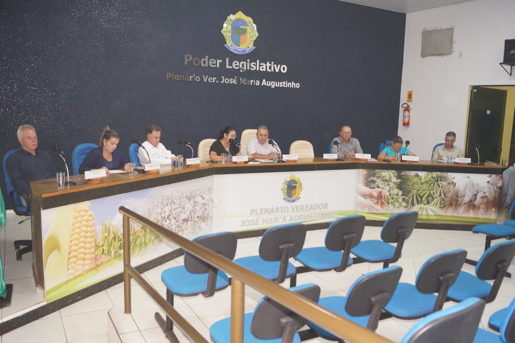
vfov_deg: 43.6
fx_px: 429
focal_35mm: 30
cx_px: 258
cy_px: 172
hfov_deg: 61.9
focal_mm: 20
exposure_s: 1/60
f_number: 4
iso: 640
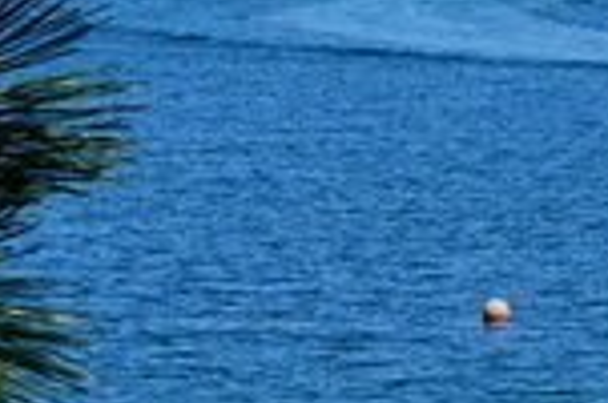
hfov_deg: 6.6
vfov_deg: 4.5
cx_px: 1184
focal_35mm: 306
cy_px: -81
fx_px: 5157
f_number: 16
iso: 200
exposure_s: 1/80
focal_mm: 48
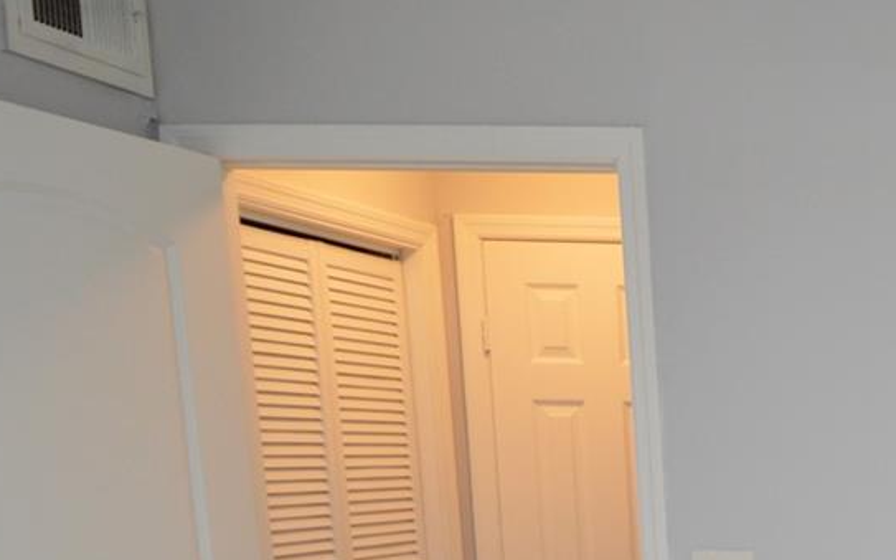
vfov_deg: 21.7
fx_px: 1318
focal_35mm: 54
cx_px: 1191
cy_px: 716
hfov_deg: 29.5
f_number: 4
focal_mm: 12
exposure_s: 1/60
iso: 400
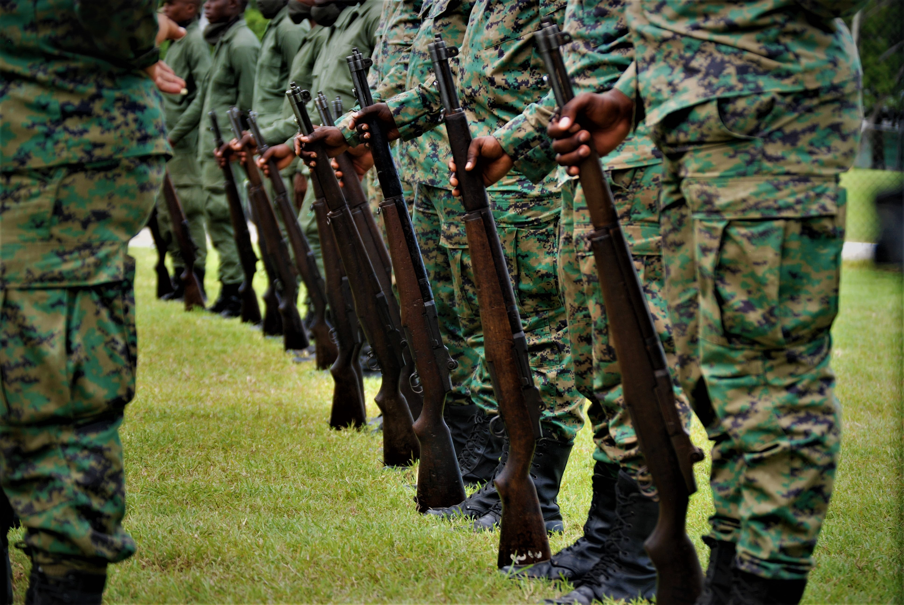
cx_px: 452
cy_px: 302
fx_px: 2942
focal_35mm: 117
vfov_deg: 11.7
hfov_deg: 17.5
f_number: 6.3
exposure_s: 1/320
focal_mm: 78
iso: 160
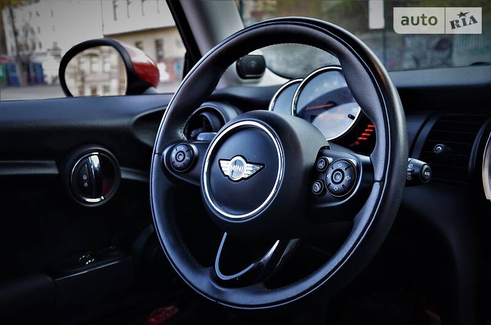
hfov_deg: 59.6
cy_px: 162
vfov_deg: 41.5
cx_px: 246
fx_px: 429
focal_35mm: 32
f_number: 3.8
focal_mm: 21
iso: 400
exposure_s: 1/60
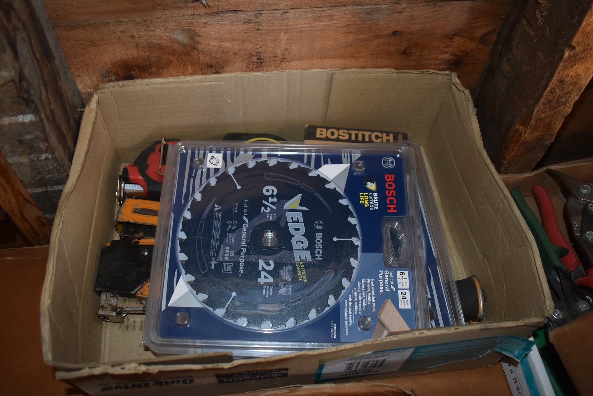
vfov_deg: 41.8
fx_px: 519
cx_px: 296
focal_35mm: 32
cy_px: 198
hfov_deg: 59.5
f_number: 3.8
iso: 450
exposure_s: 1/80
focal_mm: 21
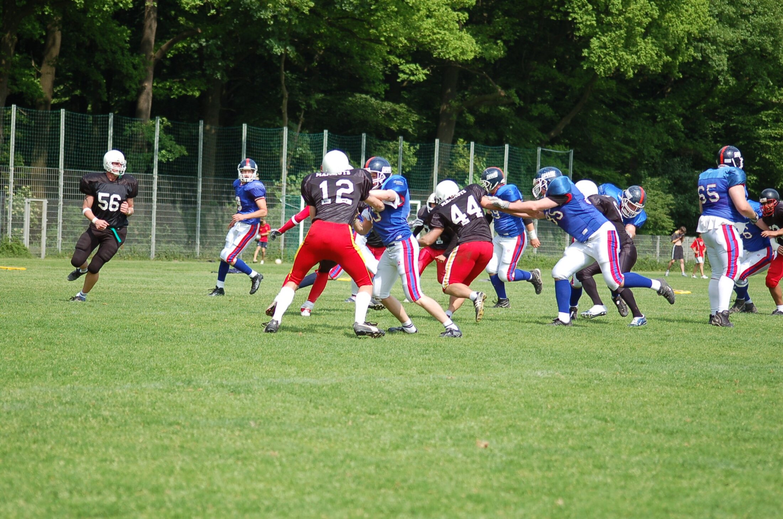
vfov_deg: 9.1
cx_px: 392
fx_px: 3256
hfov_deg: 13.7
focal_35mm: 150
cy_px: 260
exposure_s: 1/1000
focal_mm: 100
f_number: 4.2
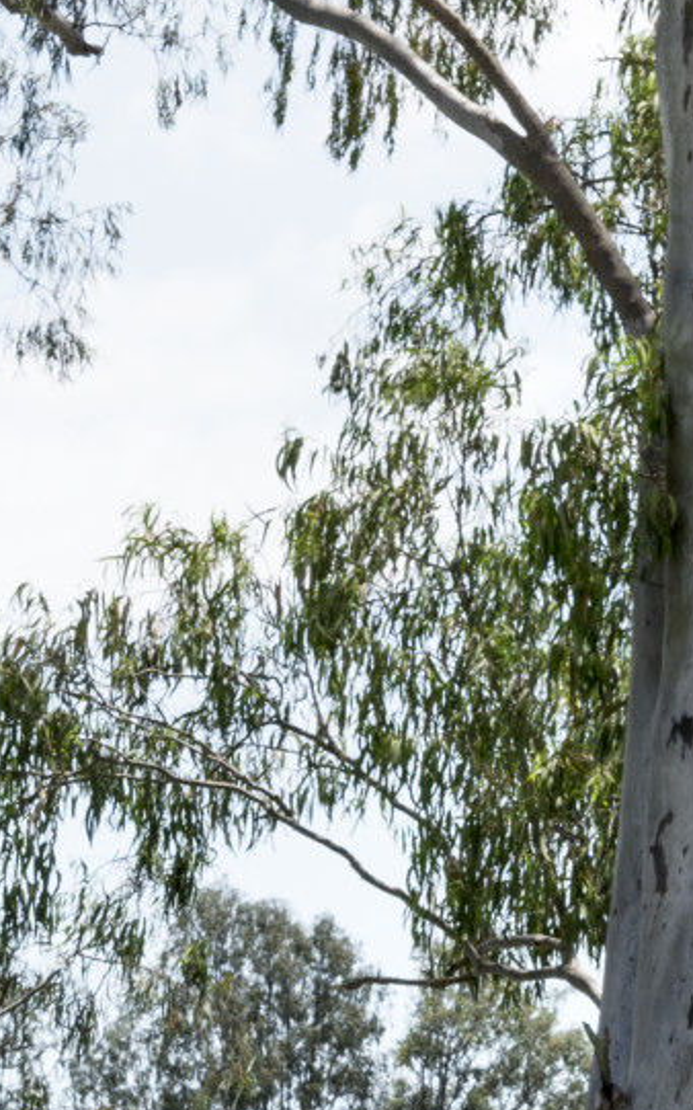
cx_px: 300
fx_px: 6529
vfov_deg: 9.4
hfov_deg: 6.1
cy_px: 1744
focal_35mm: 216
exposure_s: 1/40
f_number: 18
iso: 100
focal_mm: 56
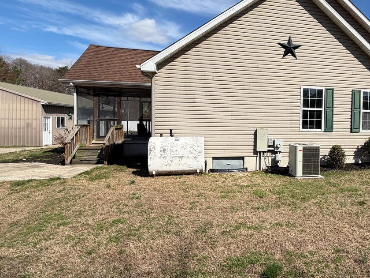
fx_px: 257
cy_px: 130
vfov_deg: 56.8
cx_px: 274
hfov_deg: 67.4
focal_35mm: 24
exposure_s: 1/955
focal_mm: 2.22
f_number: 2.2
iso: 20
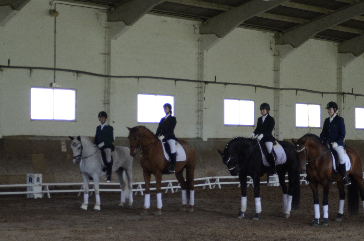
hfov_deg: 19.5
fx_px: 1059
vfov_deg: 13.0
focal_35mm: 105
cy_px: 120
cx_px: 182
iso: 900
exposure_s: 1/250
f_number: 4
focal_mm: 70
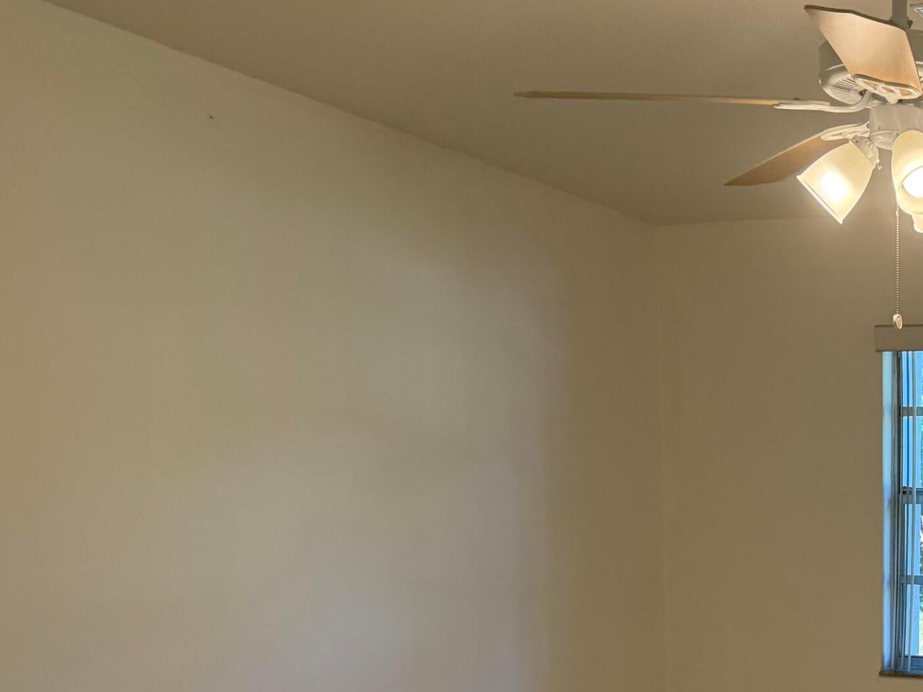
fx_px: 1360
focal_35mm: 51
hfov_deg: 33.6
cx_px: 967
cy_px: 615
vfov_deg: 27.6
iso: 200
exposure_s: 1/224
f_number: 1.78
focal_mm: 6.76
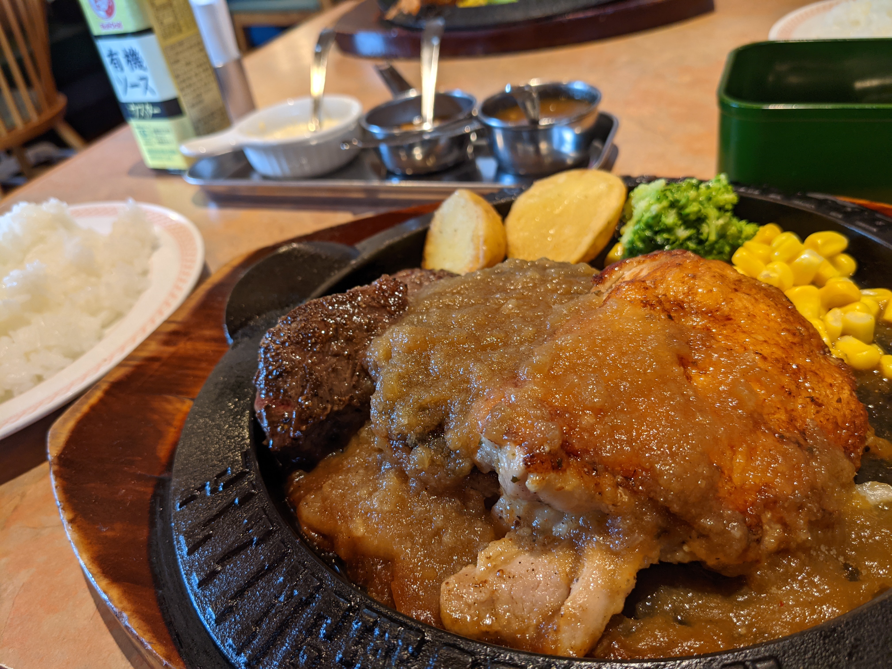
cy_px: 334
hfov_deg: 65.3
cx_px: 446
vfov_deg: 51.4
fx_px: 696
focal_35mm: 27
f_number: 1.73
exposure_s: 1/50
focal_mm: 4.38
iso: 74
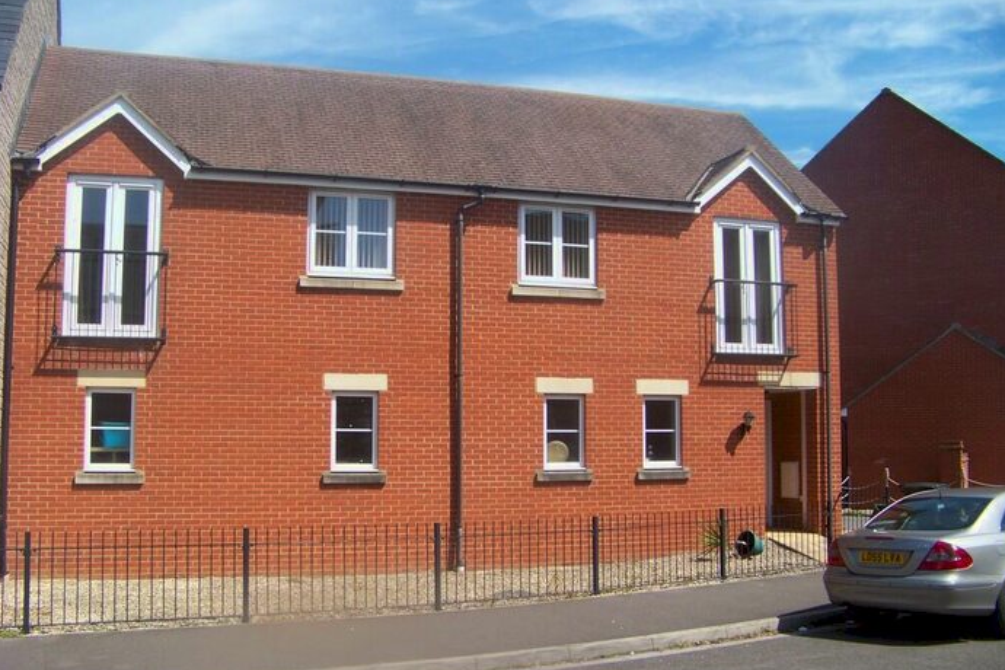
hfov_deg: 50.7
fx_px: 1061
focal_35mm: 38
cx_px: 504
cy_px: 346
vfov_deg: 35.1
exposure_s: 1/1000
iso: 66
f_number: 2.8
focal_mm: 5.85
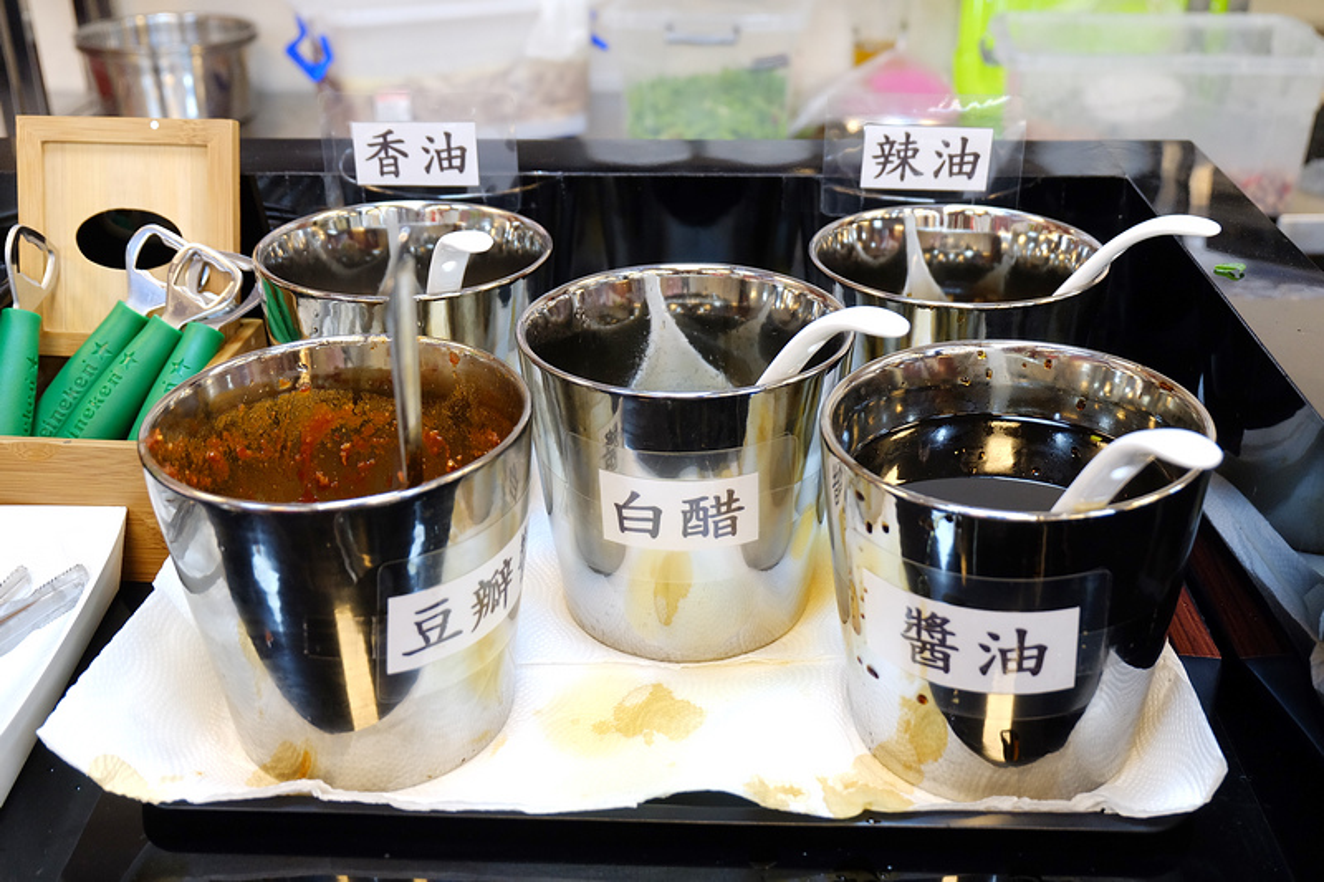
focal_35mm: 38
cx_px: 662
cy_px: 441
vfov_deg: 35.0
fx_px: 1397
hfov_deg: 50.7
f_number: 4.5
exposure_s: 1/38
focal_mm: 25.6
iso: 1000
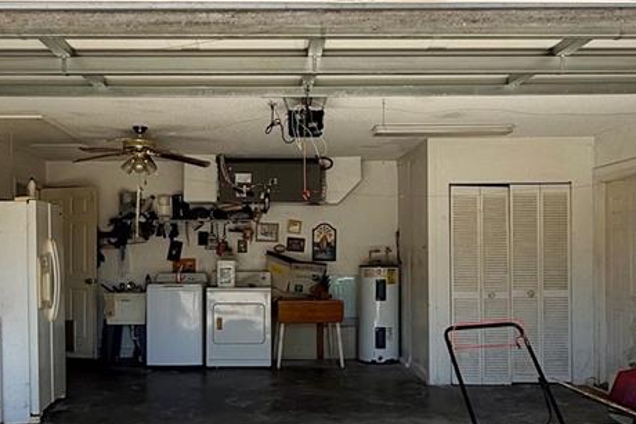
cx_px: 283
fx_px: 672
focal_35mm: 38
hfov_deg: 50.6
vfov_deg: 35.0
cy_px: 244
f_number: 2.2
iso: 64
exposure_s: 1/393
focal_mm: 2.22
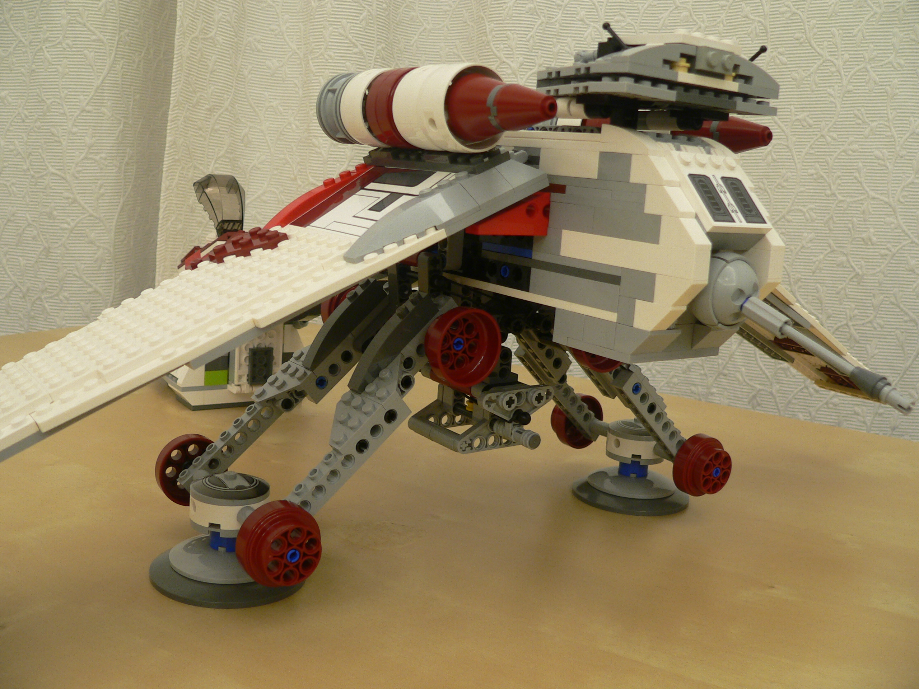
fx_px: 956
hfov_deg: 51.4
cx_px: 460
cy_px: 344
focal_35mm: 36
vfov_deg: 39.7
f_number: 2.8
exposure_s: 1/10
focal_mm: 6
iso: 100
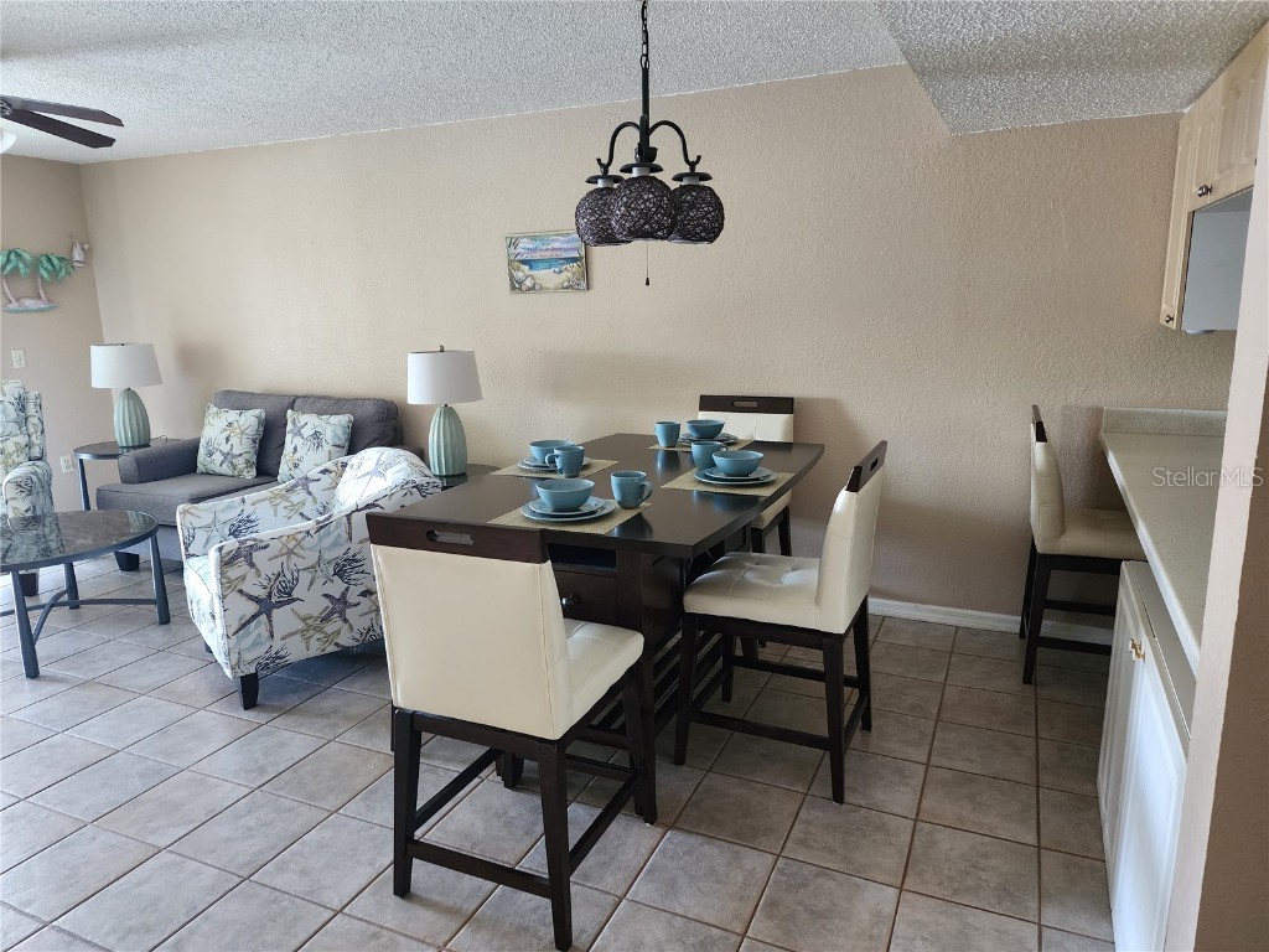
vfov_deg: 58.9
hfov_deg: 73.9
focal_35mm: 23
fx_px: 843
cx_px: 634
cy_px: 476
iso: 500
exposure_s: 1/40
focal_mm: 6.4
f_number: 1.8
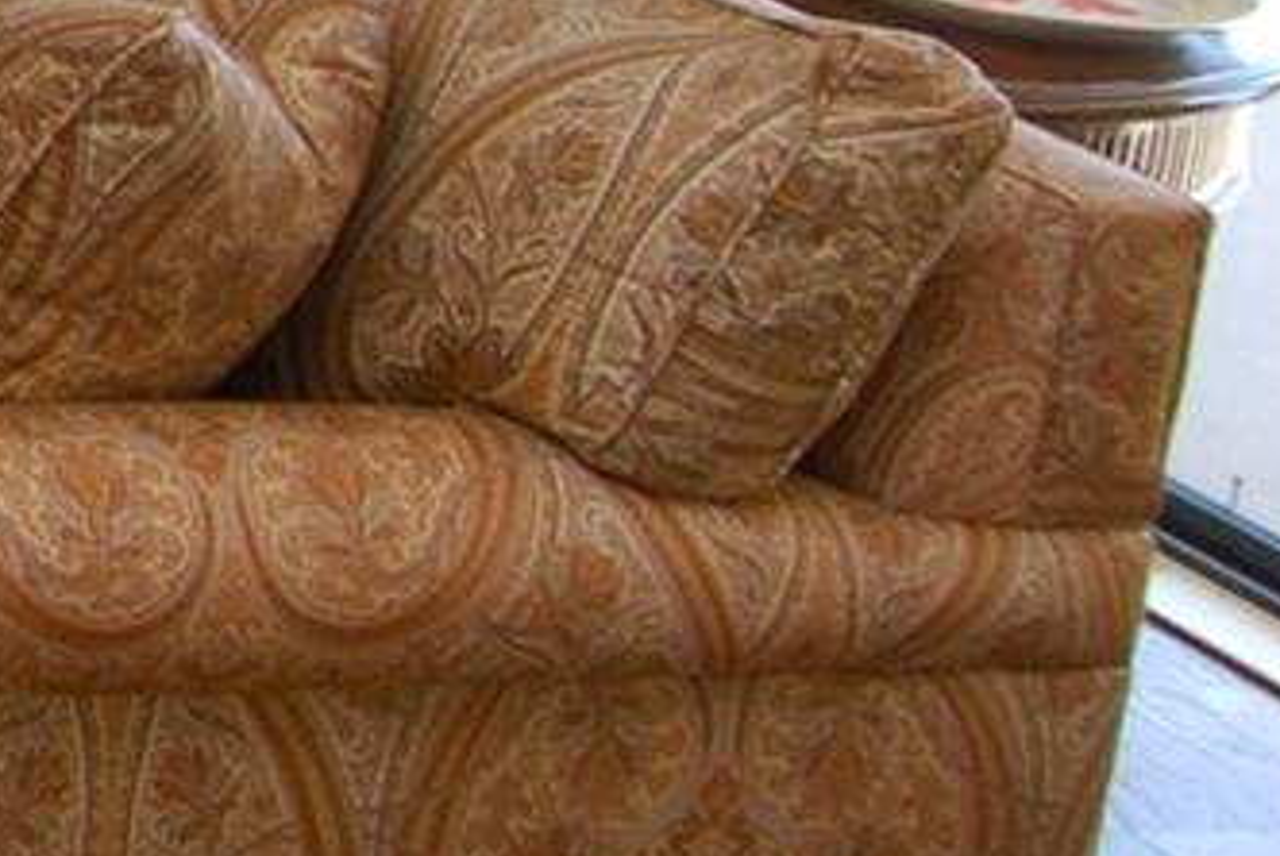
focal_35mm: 111
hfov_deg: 13.2
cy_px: -463
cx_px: -1878
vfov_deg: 11.8
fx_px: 3950
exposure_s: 1/60
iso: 200
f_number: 4
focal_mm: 12
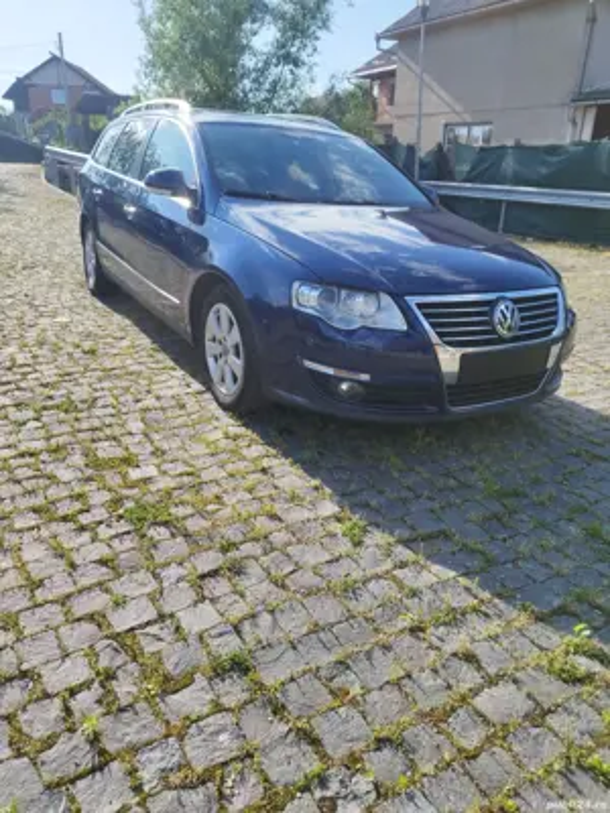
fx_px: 564
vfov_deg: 71.6
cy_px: 406
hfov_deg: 56.8
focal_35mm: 24
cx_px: 305
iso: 50
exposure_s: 1/926
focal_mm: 5.89
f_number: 1.89
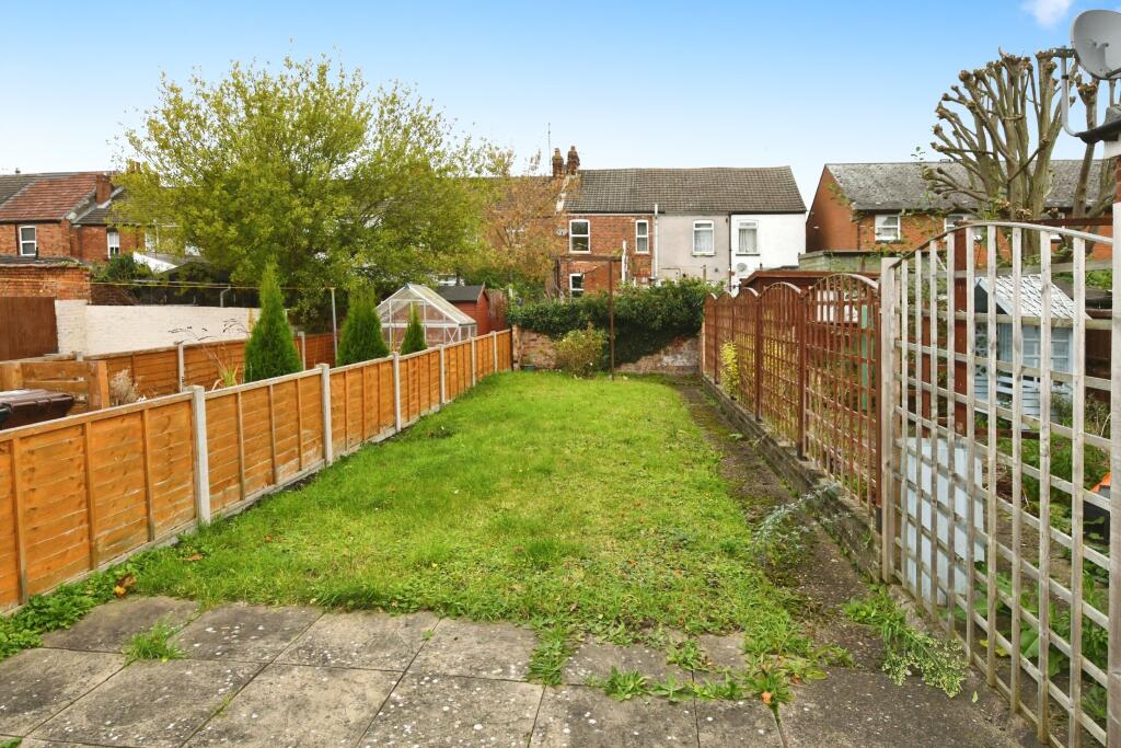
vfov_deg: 59.5
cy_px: 374
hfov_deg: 81.2
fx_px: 654
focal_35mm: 21
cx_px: 560
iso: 800
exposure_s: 1/250
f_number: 9
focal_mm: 14
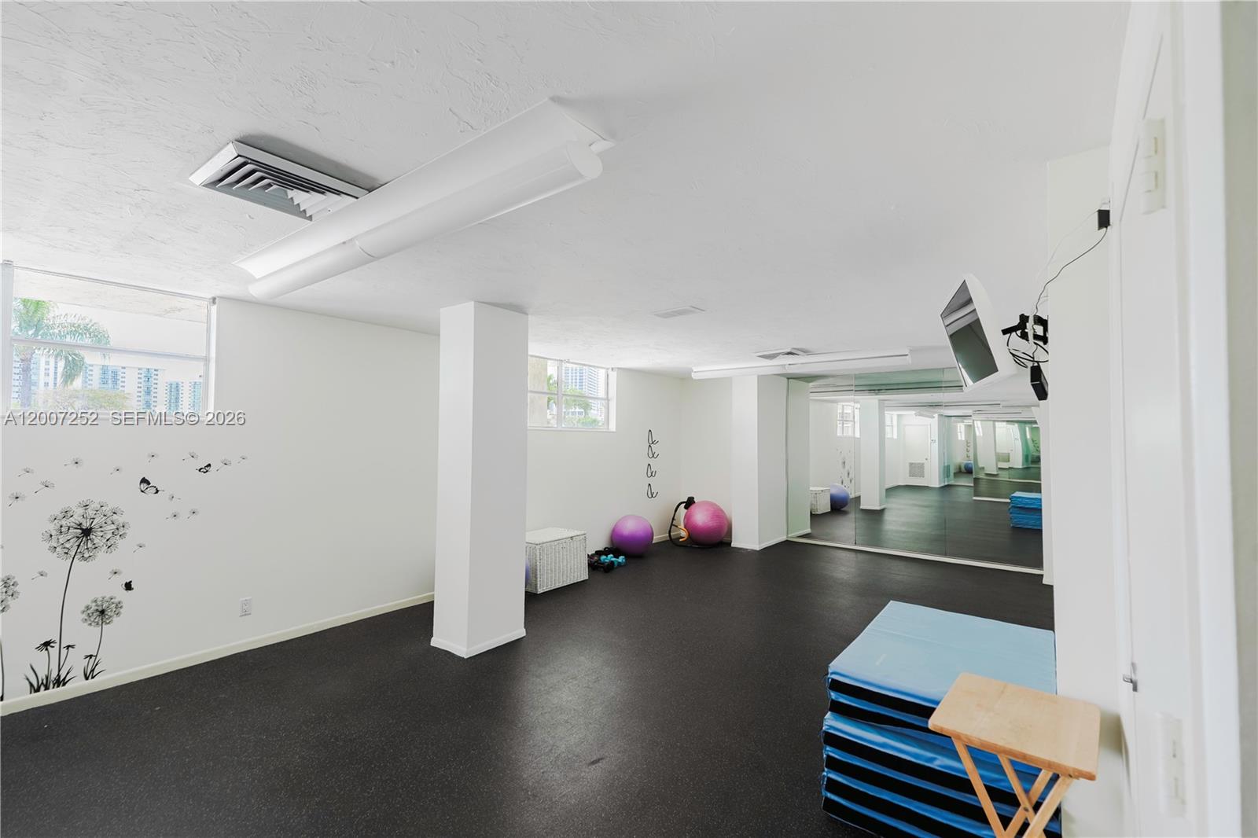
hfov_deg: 96.7
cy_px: 419
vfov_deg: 73.7
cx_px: 629
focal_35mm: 16
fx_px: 559
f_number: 5
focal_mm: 16
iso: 640
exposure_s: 1/800
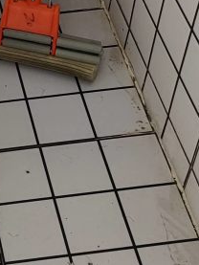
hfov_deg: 13.4
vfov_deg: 18.1
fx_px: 797
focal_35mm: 104
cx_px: -106
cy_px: -32
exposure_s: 1/100
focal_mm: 5.54
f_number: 1.8
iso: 200
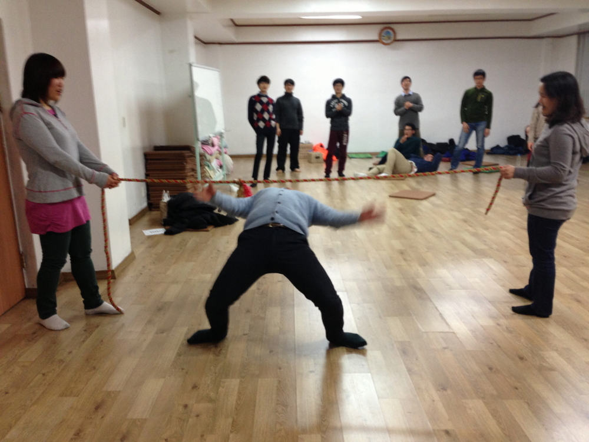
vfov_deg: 42.9
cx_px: 294
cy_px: 221
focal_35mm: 33
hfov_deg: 55.4
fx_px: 562
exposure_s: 1/20
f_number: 2.4
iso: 125
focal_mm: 4.13
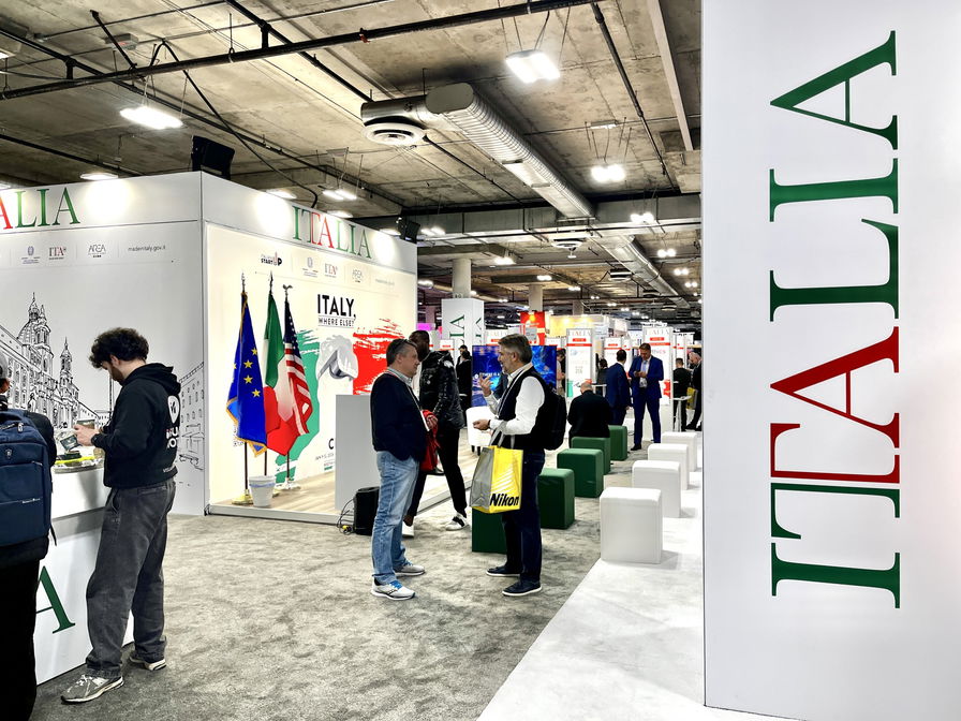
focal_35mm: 26
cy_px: 360
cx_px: 480
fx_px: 722
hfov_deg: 67.3
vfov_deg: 53.1
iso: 80
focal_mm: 5.1
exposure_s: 1/120
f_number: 1.6
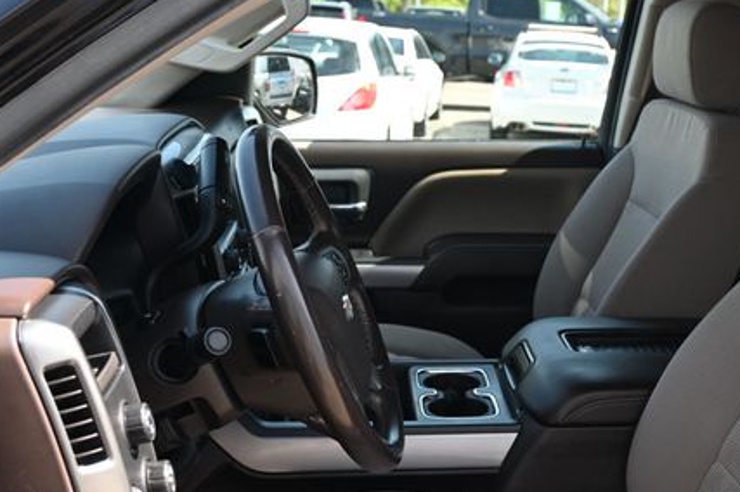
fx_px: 1132
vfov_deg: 24.3
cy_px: 346
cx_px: 515
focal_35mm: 55
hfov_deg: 35.7
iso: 400
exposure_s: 1/200
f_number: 4.2
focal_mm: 24.5
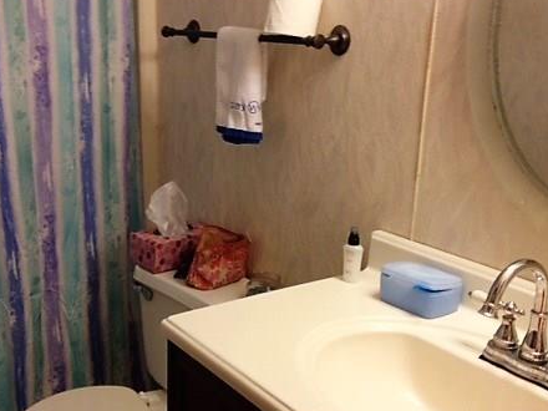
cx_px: 193
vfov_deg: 30.3
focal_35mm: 48
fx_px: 760
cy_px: 202
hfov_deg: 39.3
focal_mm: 4.12
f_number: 2.4
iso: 80
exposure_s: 1/20
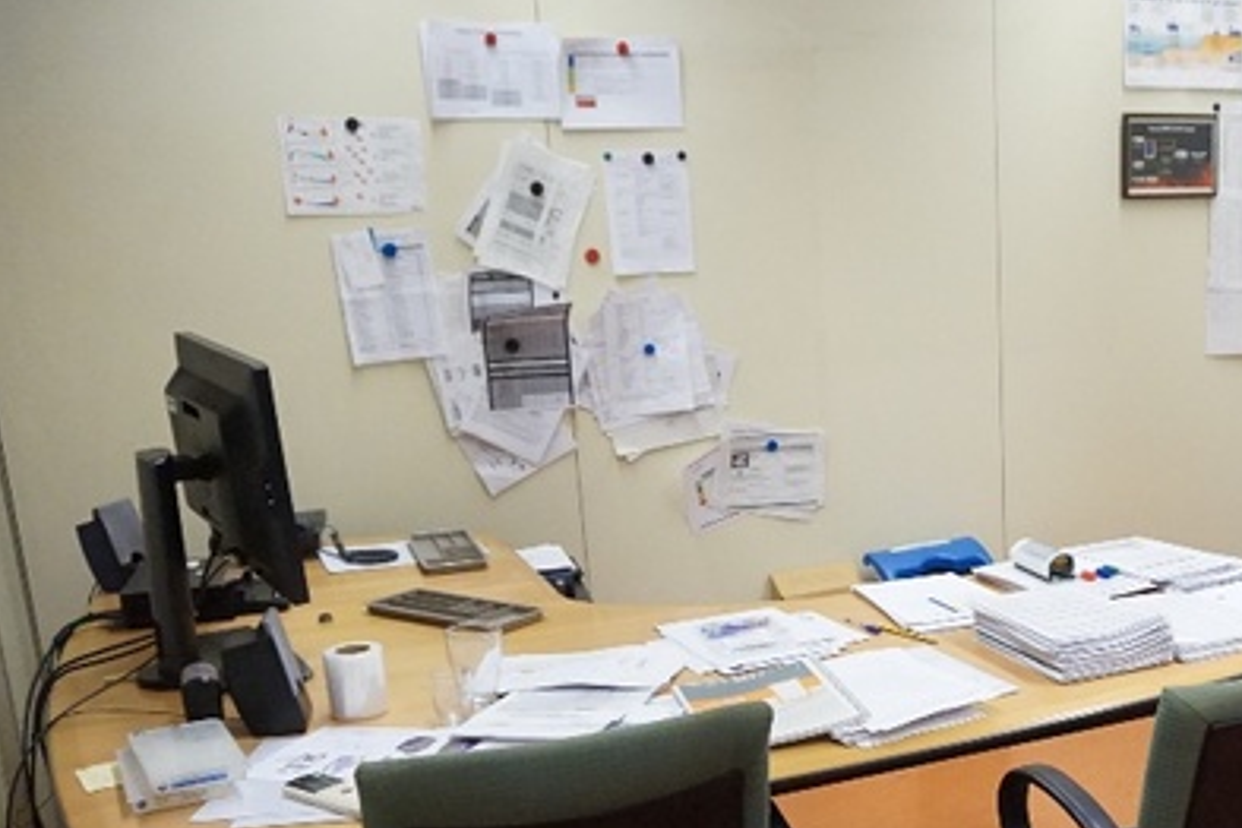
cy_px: 591
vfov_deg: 30.1
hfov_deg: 41.6
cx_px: 1078
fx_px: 1518
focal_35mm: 44
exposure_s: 1/160
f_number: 3.5
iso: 3200
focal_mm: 16
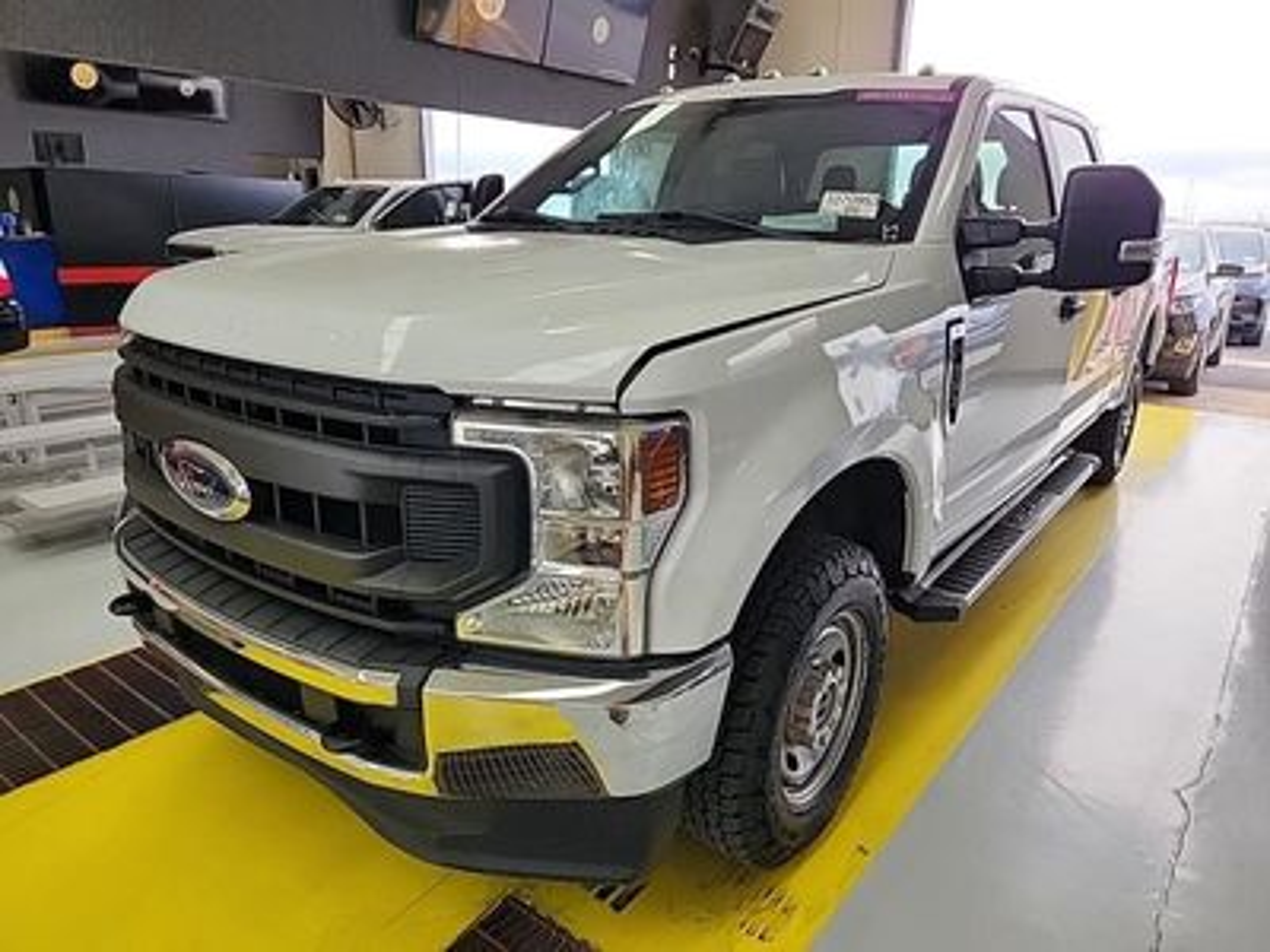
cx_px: 635
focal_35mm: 23
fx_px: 844
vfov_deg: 58.9
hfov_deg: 73.9
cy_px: 476
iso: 91
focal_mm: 5.4
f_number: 1.8
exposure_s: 1/119
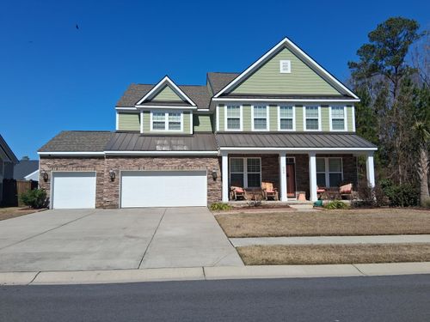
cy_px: 161
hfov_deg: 67.3
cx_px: 215
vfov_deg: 53.1
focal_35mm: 26
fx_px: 323
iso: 25
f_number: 1.8
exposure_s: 1/949
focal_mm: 3.98
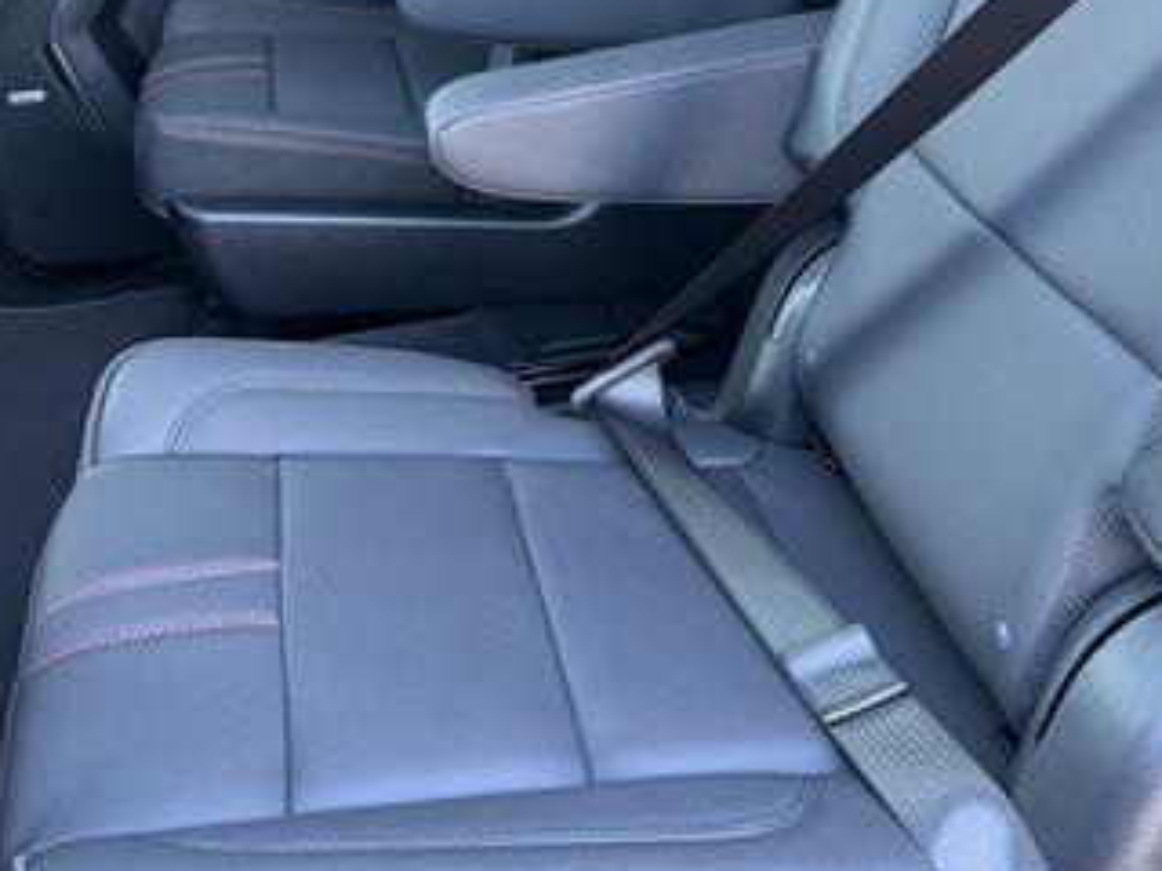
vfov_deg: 28.5
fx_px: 1611
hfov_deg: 39.6
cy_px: 15
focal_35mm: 48
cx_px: 512
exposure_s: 1/60
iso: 200
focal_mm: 6.76
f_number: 1.78
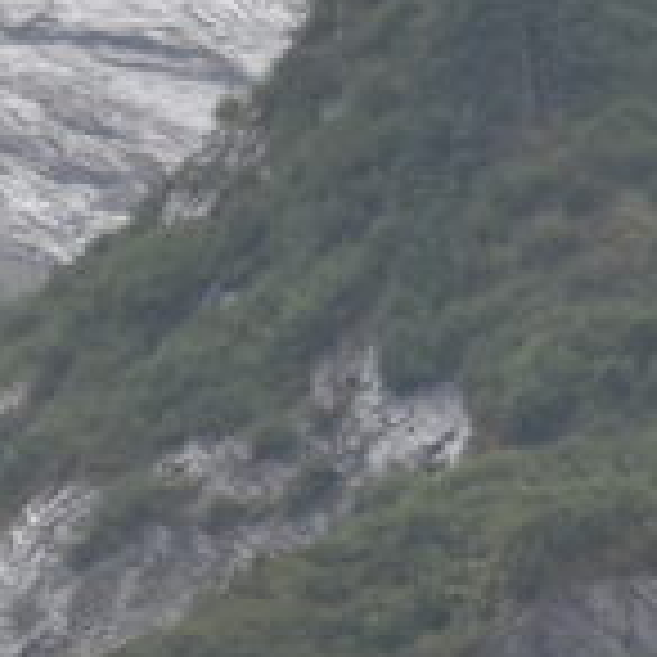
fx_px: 19498
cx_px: -738
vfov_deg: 1.9
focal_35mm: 908
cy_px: 144
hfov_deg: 1.9
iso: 400
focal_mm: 122
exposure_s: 1/250
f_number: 5.6
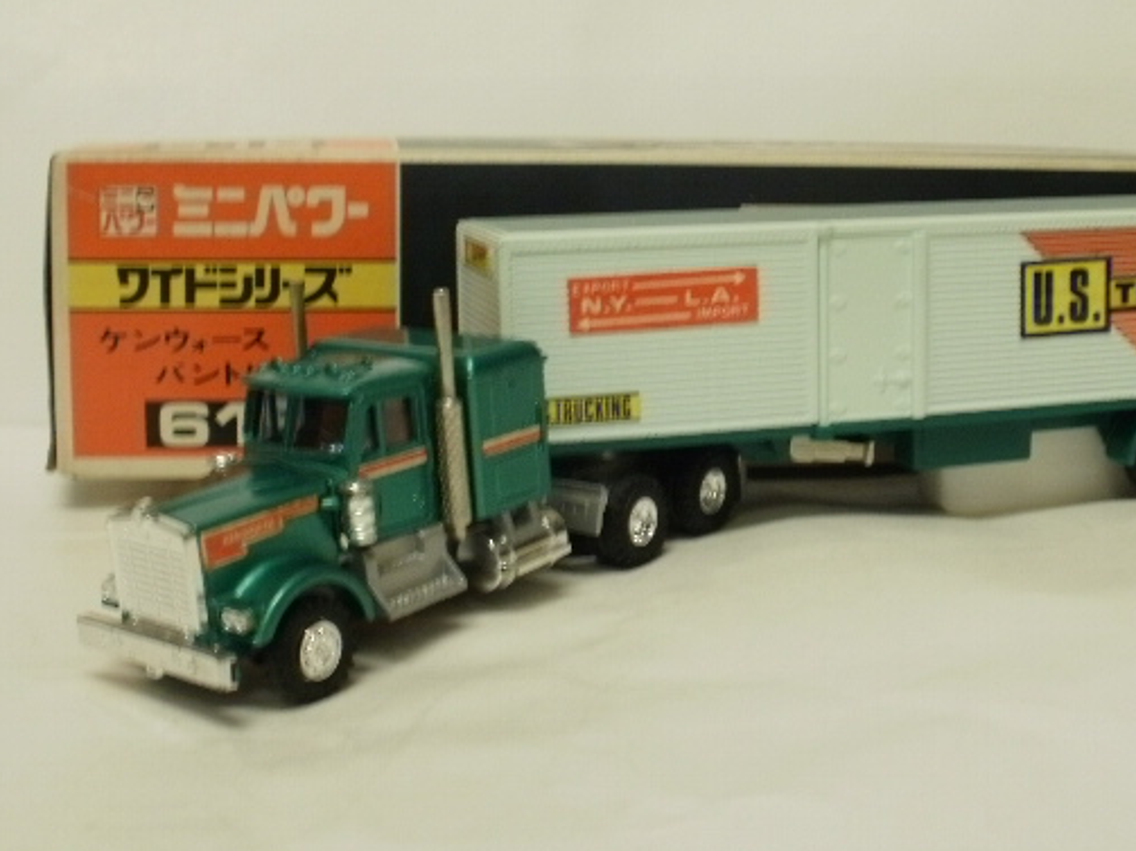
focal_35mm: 56
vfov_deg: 26.1
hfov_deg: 34.2
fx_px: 1837
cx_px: 702
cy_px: 375
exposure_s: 1/10
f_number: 4
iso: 125
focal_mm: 7.7
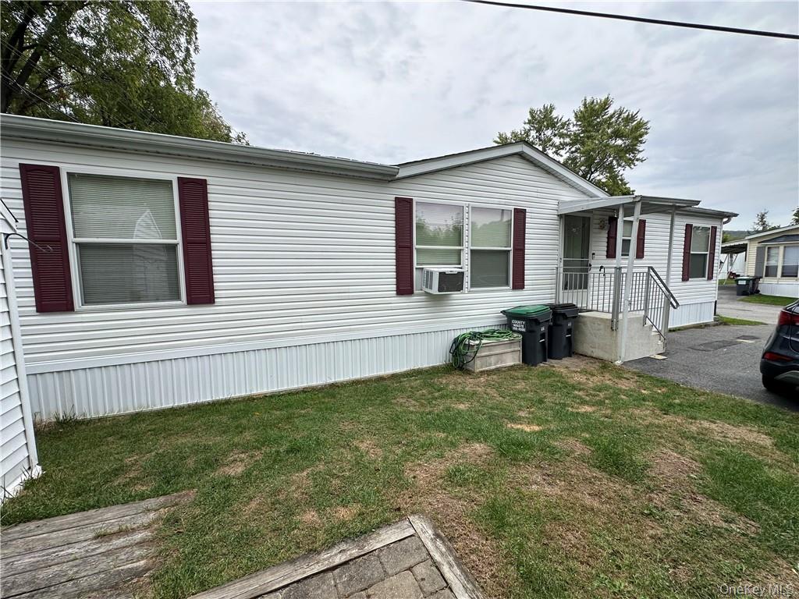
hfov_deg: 102.1
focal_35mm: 14
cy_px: 300
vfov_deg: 85.7
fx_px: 323
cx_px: 400
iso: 40
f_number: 2.2
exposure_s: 1/824
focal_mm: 2.22
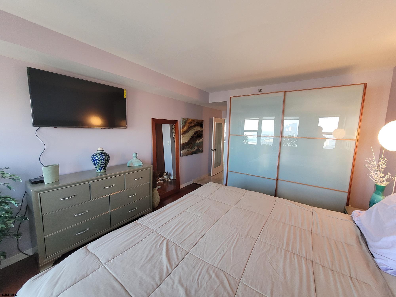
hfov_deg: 106.2
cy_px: 148
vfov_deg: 89.9
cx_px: 198
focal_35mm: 13
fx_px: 149
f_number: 2.2
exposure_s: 1/60
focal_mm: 1.74
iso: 250
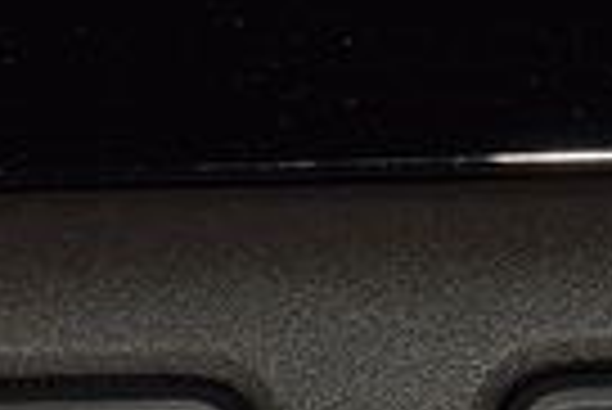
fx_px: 8424
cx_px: -9
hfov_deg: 4.2
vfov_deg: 2.8
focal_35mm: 495
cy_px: 845
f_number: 8
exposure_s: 1/125
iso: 100
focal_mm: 70
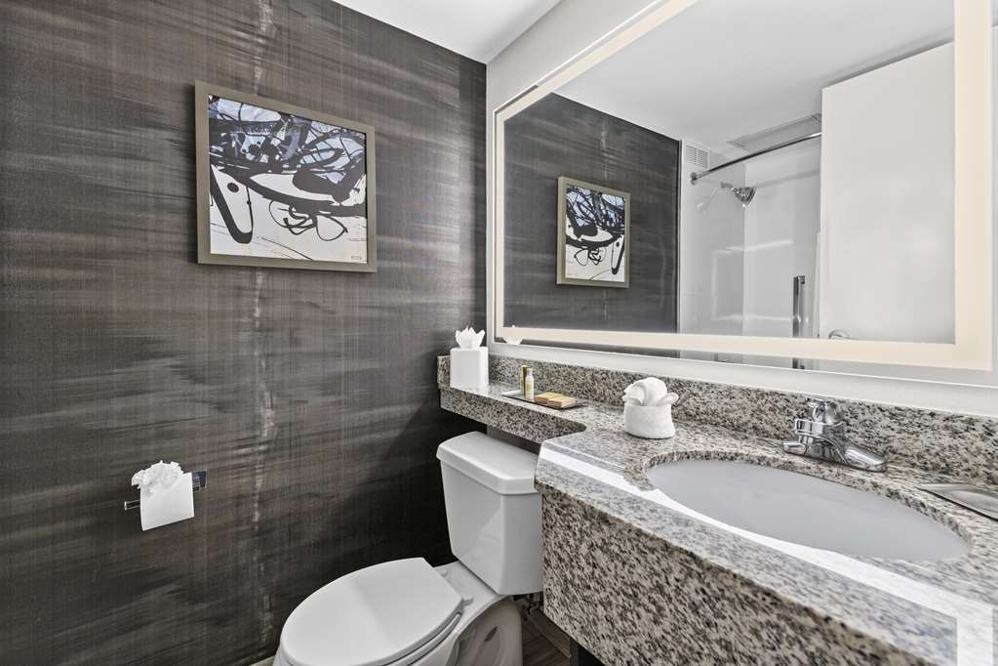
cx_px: 499
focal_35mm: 15
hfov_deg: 100.4
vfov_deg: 77.3
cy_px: 333
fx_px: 416
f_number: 6.3
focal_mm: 15
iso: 400
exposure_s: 1/25
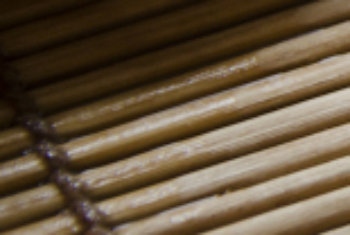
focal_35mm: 493
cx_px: 1034
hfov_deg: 4.0
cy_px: -230
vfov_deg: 2.8
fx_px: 4802
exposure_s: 1/8
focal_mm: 50
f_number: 5
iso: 160
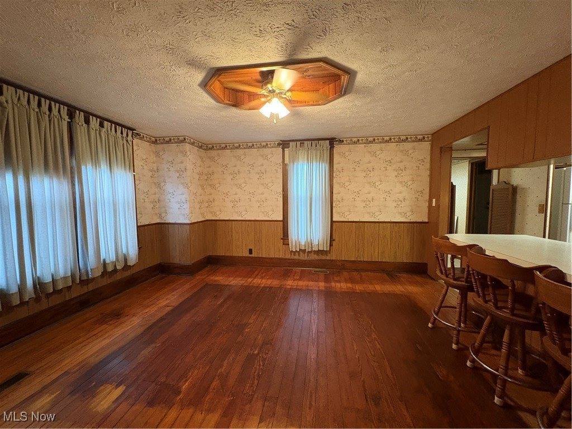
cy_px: 214
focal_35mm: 14
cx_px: 286
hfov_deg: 102.1
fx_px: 231
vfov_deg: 85.7
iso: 640
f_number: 2.2
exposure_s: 1/40
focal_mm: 2.22
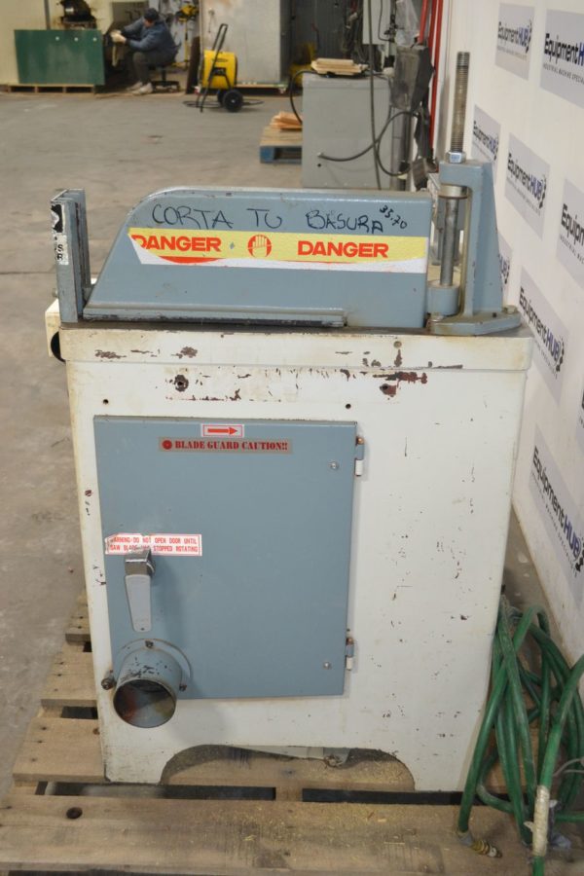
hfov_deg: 34.2
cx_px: 292
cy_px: 438
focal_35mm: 39
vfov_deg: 49.6
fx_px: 949
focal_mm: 26
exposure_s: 1/60
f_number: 4.2
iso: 1000
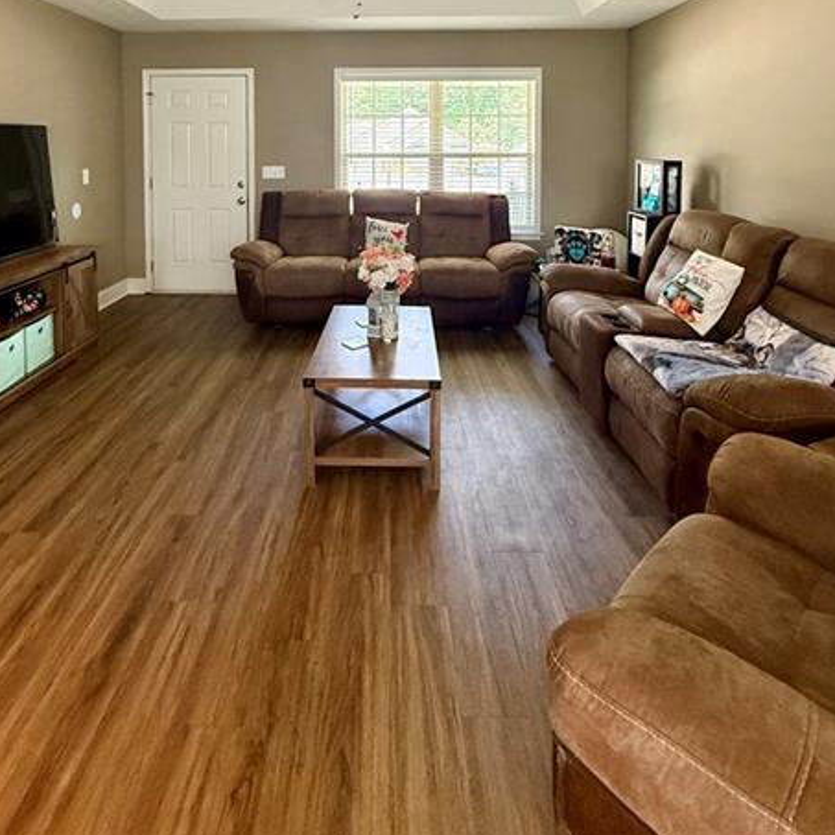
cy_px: 168
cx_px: 378
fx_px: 573
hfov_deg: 72.0
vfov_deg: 65.7
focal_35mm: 21
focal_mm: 2.22
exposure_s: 1/120
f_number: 2.2
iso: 640
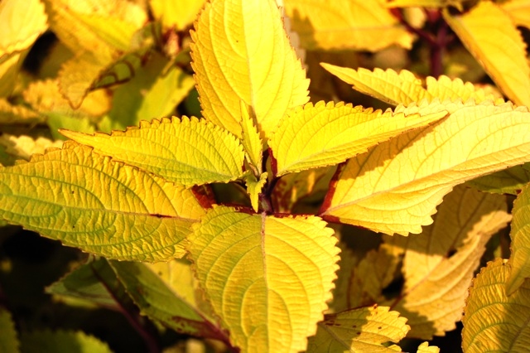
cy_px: 176
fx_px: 1214
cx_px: 265
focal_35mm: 82
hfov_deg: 24.6
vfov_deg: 16.5
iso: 200
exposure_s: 1/1000
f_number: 8
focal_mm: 55
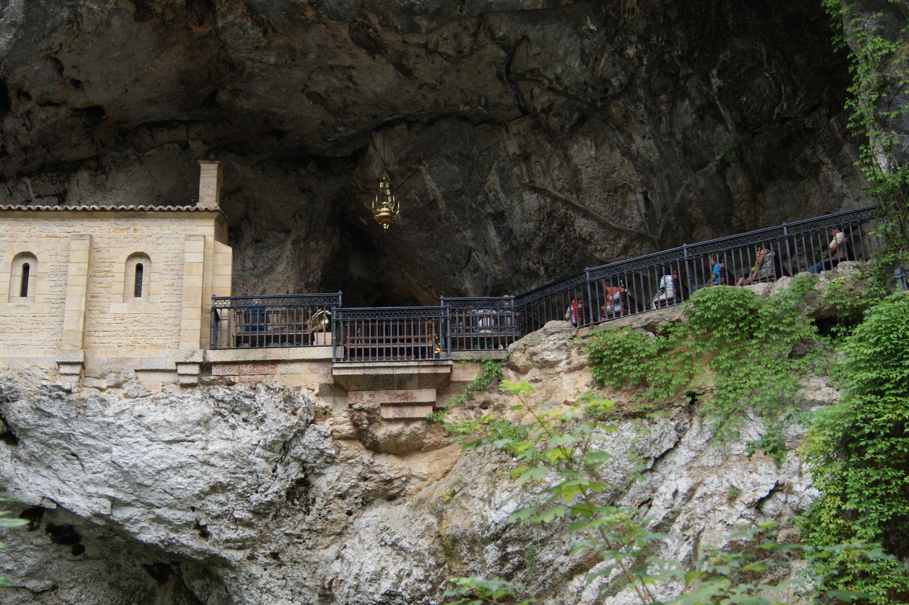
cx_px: 394
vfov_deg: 23.3
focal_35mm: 58
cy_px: 386
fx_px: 1464
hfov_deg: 34.5
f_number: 4.5
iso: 250
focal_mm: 28
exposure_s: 1/80
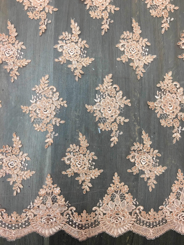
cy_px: 122
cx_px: 92
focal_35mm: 29
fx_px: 206
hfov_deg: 48.2
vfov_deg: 61.7
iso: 50
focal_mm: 4.15
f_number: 2.2
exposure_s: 1/33
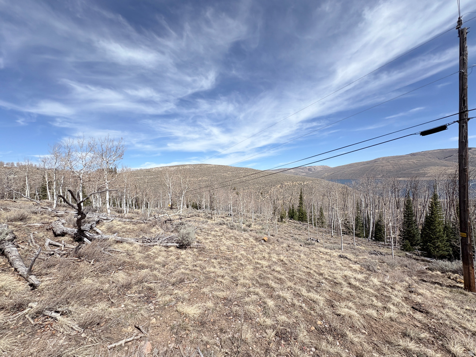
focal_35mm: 14
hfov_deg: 102.1
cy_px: 178
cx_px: 238
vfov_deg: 85.7
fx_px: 193
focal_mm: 2.22
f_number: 2.2
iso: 40
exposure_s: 1/2342
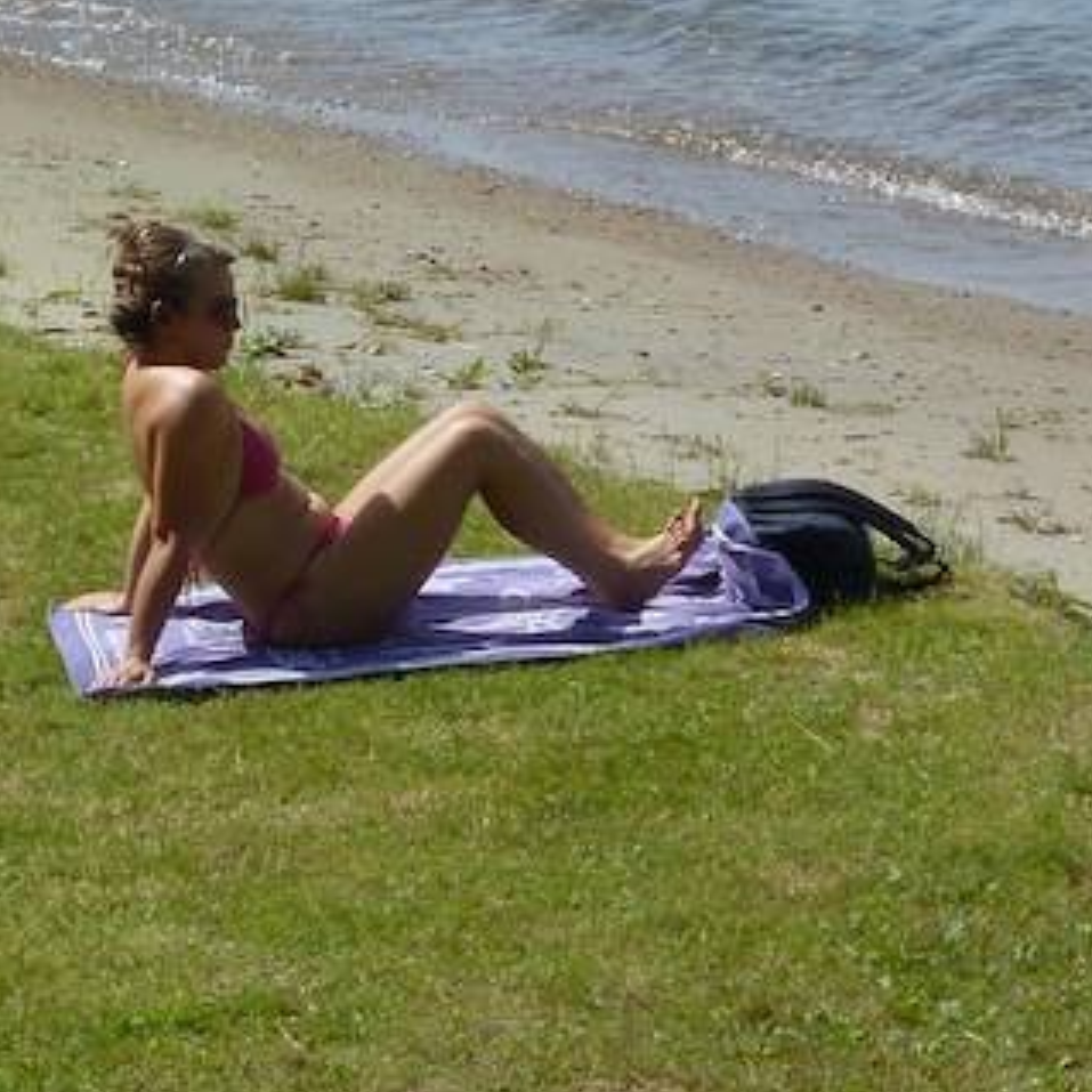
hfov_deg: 4.5
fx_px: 13812
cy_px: 356
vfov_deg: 4.5
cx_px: 503
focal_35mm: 387
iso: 80
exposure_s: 1/400
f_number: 5.9
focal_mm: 21.5
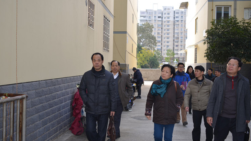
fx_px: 253
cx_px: 125
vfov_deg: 31.2
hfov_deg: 52.8
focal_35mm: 38
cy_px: 66
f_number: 3.8
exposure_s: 1/200
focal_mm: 24
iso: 110
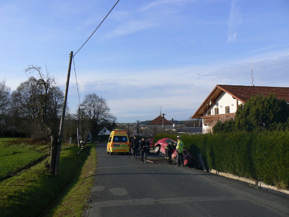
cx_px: 144
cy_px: 108
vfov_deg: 39.7
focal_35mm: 36
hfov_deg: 51.4
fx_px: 301
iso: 100
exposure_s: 1/1300
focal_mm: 6
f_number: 4
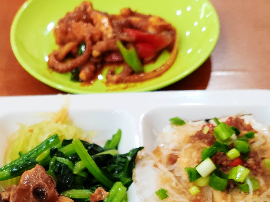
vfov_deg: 19.2
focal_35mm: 73
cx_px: 34
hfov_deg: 25.9
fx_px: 569
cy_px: 229
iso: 1025
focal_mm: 6.14
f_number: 1.8
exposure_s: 1/100
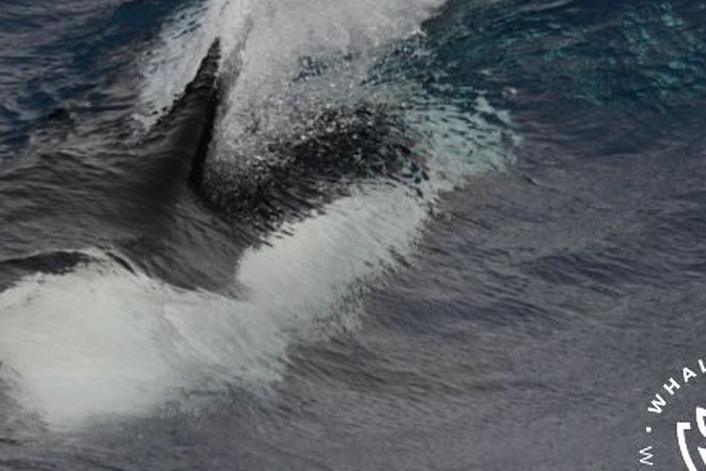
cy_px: 122
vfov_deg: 2.0
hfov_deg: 3.0
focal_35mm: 694
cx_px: 195
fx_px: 13609
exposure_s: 1/8000
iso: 900
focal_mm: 380
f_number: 6
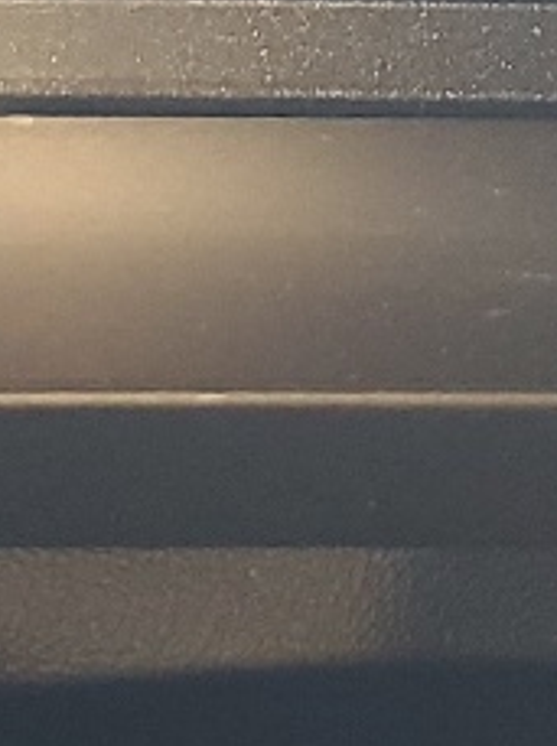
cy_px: -801
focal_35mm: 182
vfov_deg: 10.0
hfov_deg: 8.1
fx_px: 3916
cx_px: 134
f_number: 1.5
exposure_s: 1/60.2
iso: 79
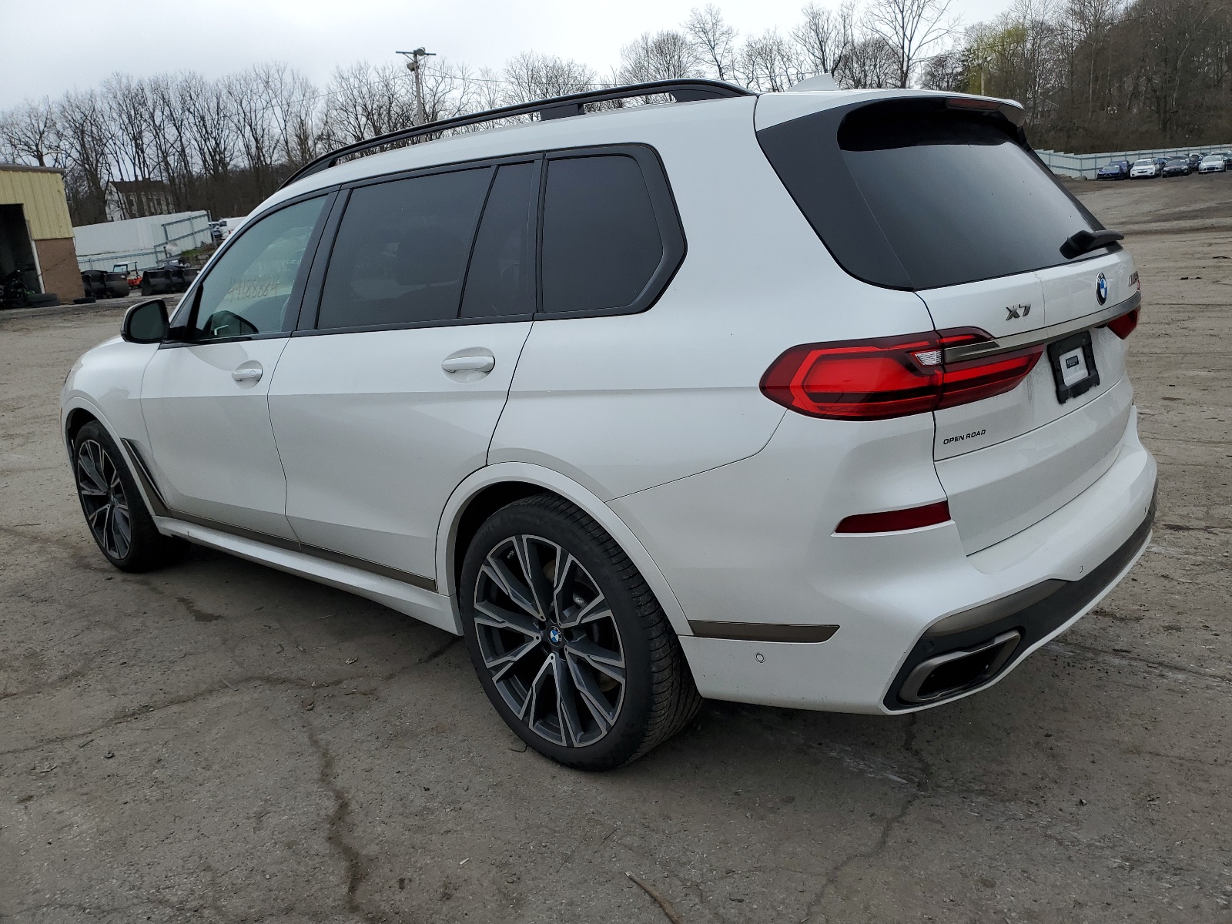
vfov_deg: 53.1
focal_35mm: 26
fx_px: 925
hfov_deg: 67.3
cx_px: 616
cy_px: 462
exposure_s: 1/3333
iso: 50
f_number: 1.5
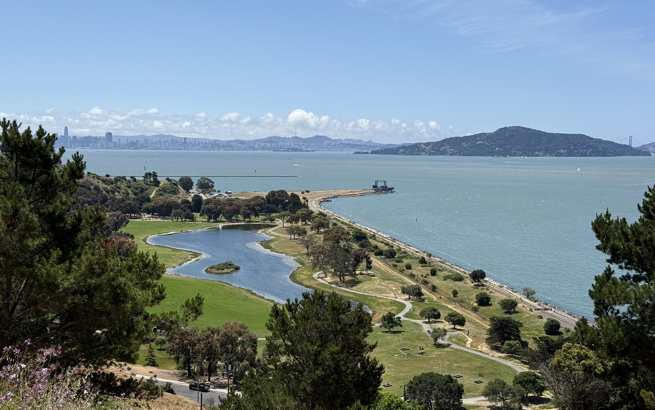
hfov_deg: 39.6
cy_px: 221
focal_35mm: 51
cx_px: 328
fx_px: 910
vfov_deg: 25.3
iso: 64
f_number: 1.78
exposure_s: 1/6536
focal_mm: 6.76
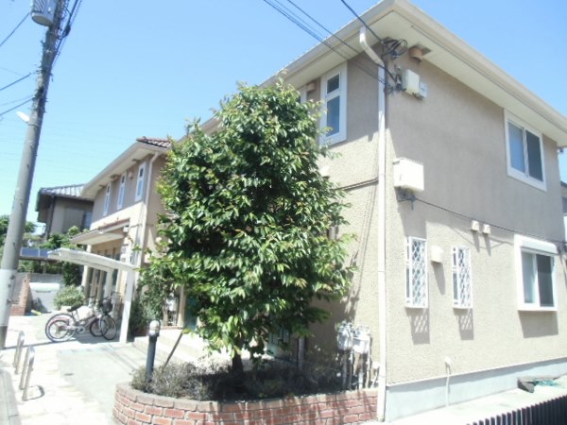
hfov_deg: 71.6
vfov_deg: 56.8
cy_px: 212
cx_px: 284
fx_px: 393
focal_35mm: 24
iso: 64
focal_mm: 4.24
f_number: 3
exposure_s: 1/250
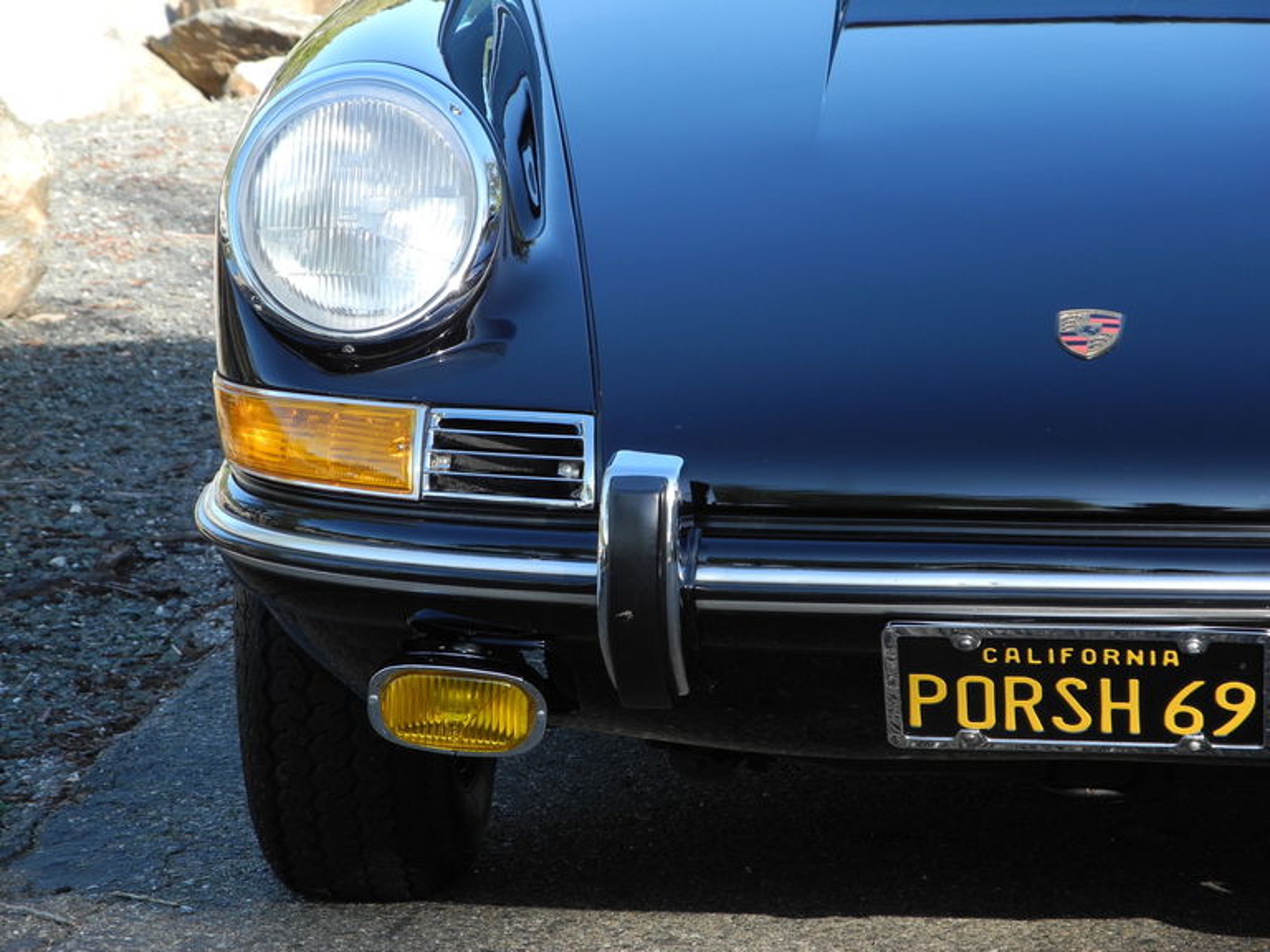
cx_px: 635
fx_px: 6347
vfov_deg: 8.6
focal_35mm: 173
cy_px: 476
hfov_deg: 11.4
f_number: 5.6
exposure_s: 1/96.3
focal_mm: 37
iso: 100
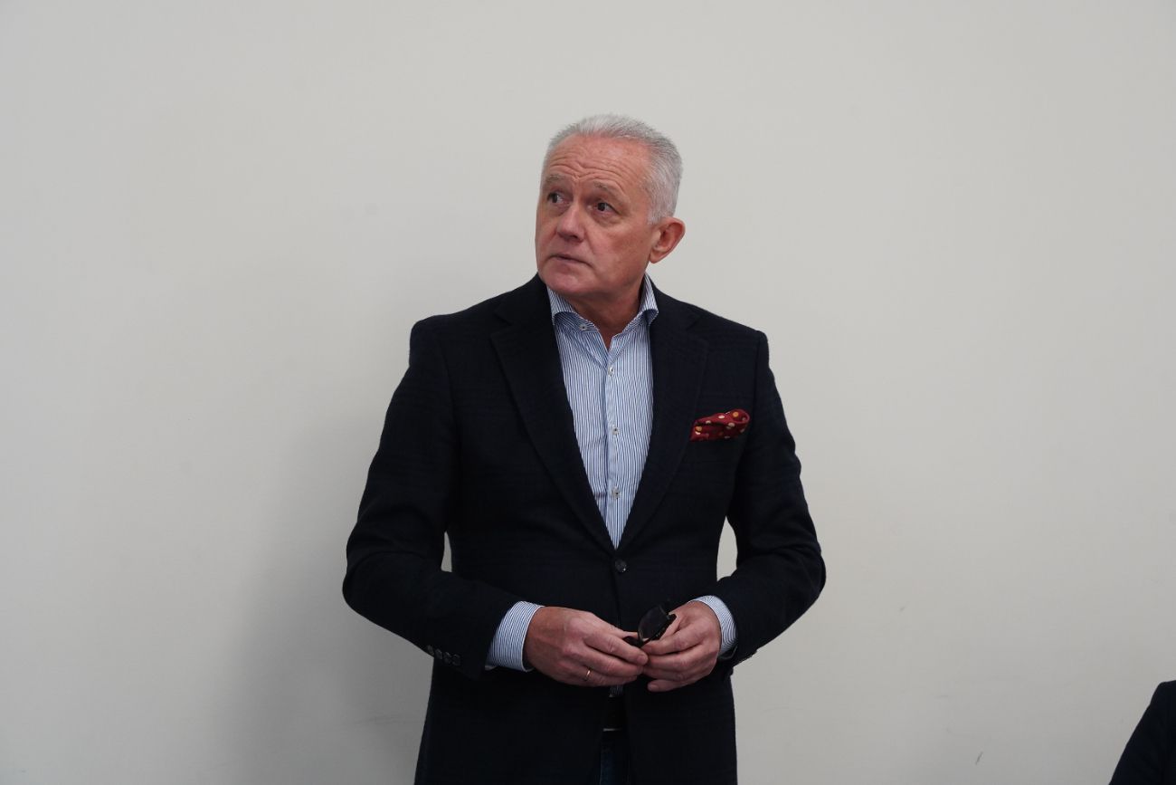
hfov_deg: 19.5
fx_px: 3430
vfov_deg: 13.0
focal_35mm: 105
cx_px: 588
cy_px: 392
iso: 2000
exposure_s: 1/100
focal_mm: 105
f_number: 8
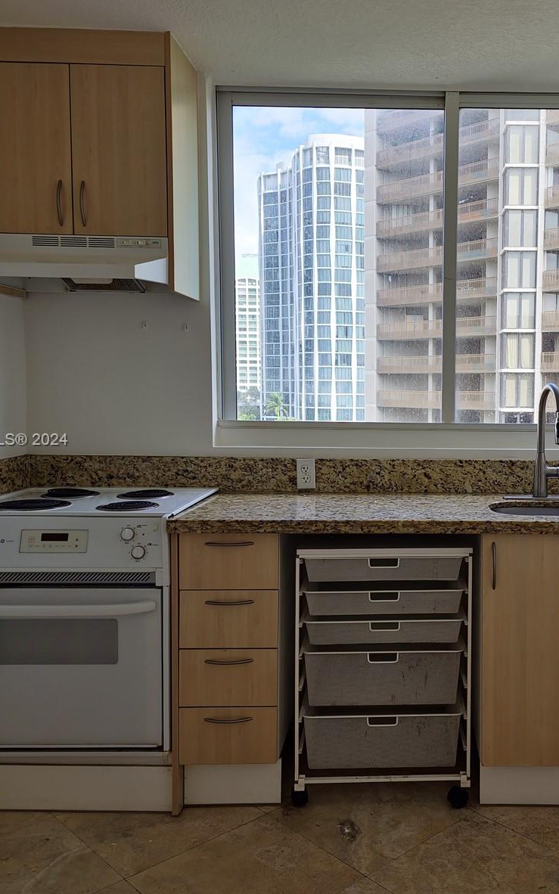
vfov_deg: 58.1
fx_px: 804
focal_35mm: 33
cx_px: 431
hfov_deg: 37.2
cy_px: 441
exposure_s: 1/120
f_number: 1.8
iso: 25
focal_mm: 6.4
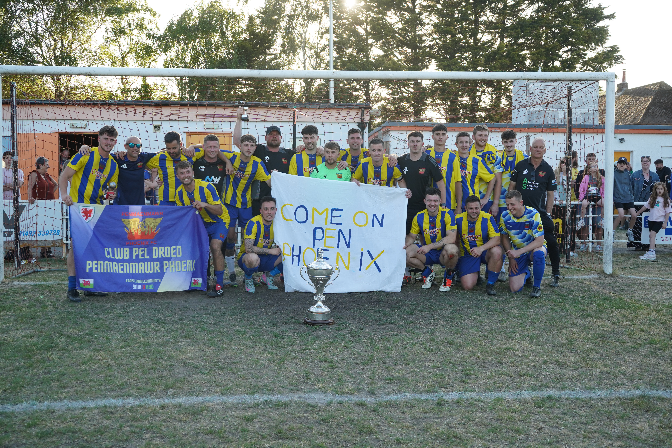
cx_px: 336
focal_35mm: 43
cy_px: 224
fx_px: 803
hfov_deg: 45.4
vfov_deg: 31.2
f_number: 7.1
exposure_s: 1/320
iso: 640
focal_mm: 43
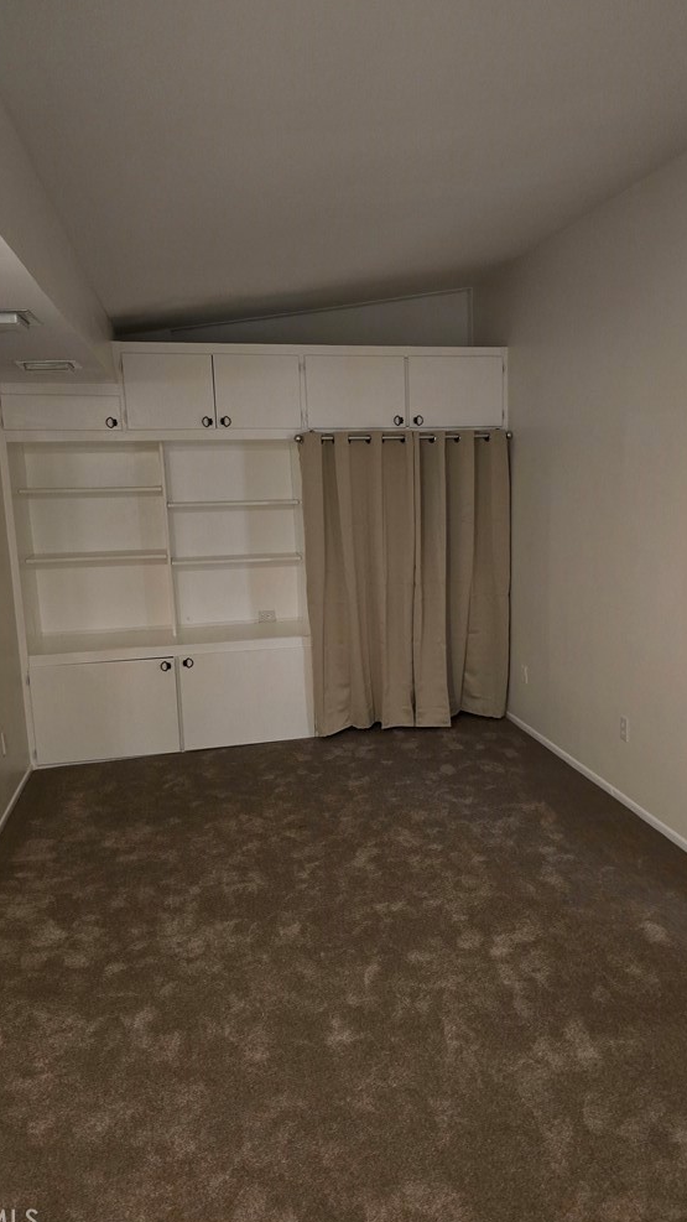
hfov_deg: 44.3
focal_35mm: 26
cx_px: 382
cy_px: 604
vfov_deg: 71.9
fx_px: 842
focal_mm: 6.3
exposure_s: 1/48.1
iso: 1250
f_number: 1.7
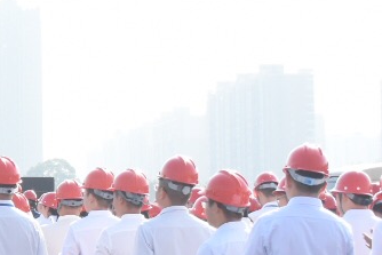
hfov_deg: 14.1
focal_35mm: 131
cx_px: -284
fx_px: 1391
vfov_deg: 10.5
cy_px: 97
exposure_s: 1/3200
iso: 800
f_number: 4.5
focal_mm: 18
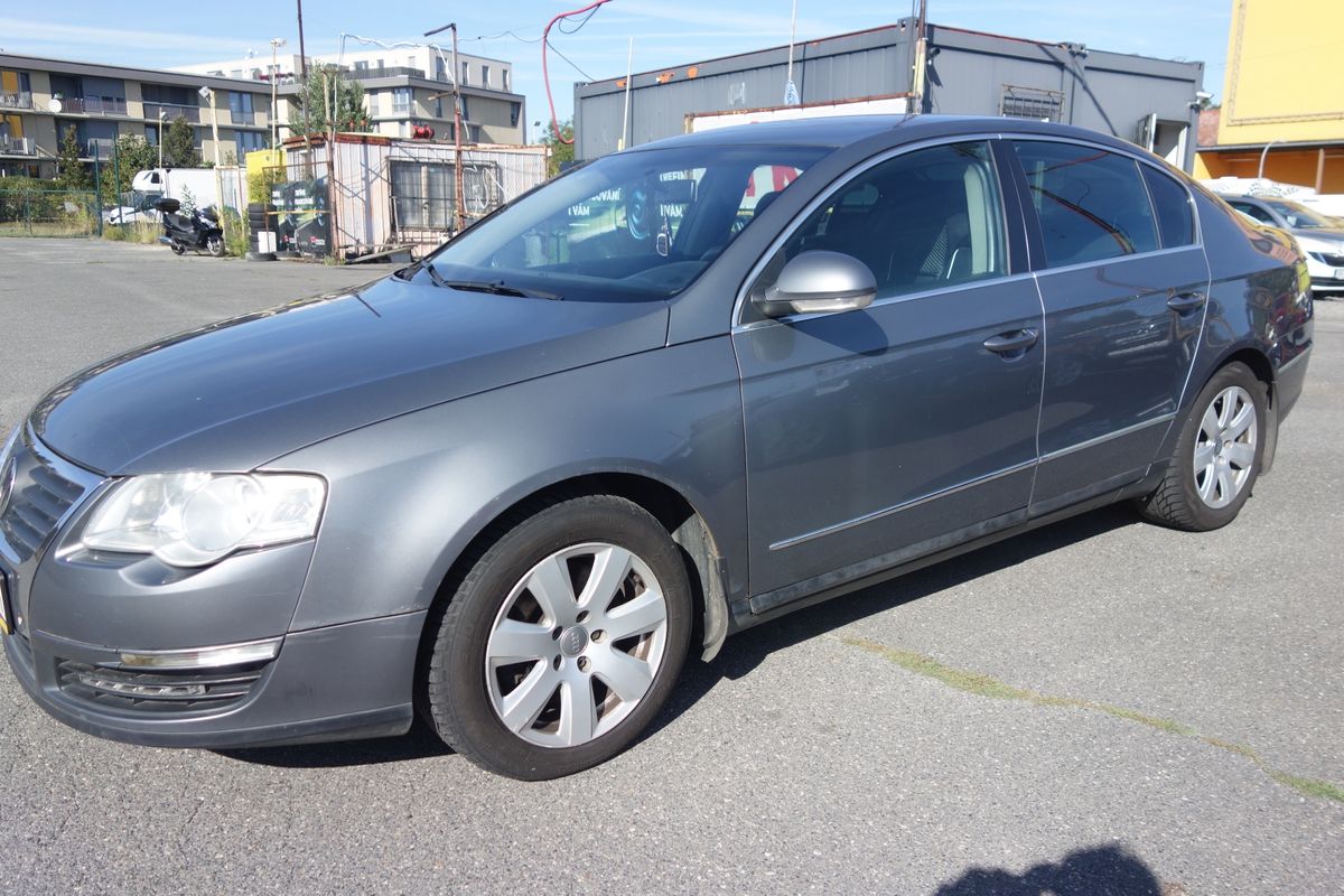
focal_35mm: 28
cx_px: 672
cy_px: 448
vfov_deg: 46.4
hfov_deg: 65.5
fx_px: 1045
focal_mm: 10.4
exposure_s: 1/2000
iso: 125
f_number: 2.2
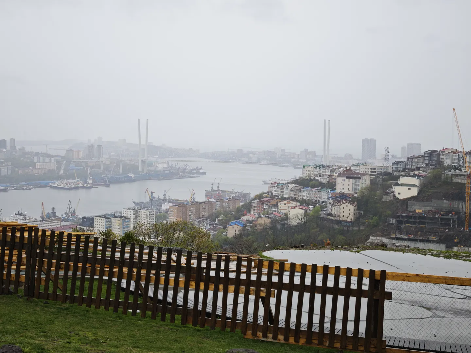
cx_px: 236
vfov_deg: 31.5
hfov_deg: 41.2
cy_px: 176
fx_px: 626
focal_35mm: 46
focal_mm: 6.55
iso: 50
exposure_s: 1/764
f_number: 1.62
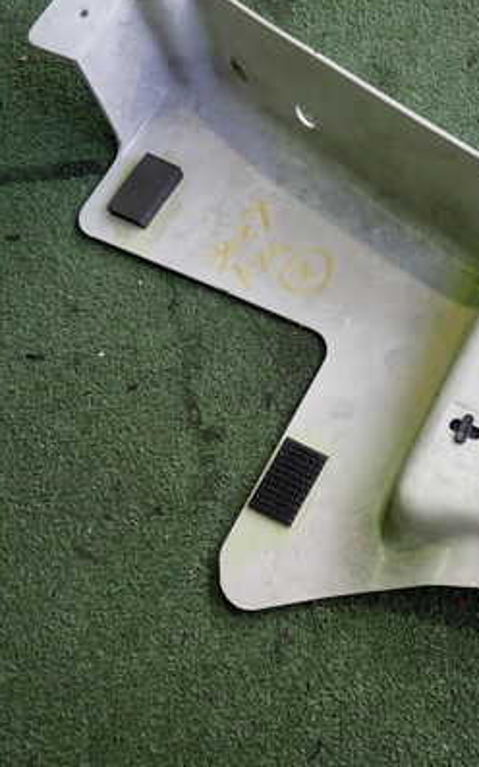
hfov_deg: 25.9
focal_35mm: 48
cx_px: 438
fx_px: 1003
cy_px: 336
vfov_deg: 41.8
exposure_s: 1/80
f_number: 2.3
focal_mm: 5.4
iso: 200
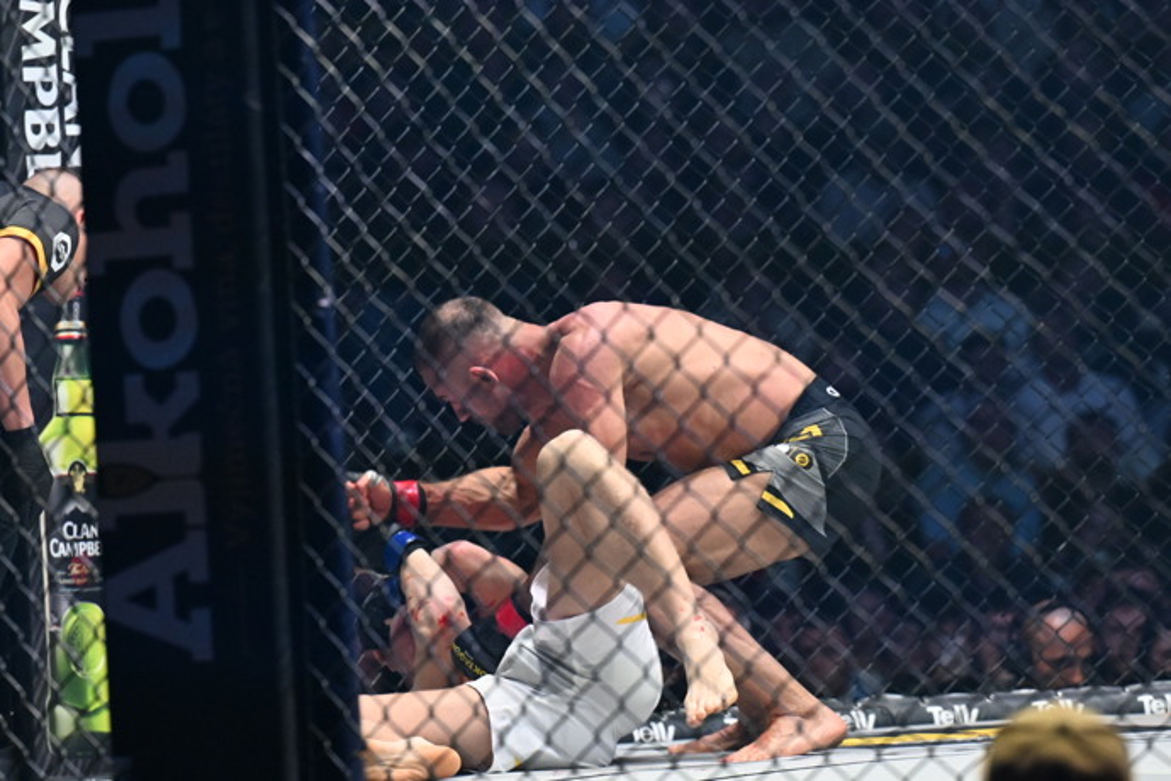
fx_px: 9758
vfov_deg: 4.6
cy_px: 390
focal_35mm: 300
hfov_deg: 6.9
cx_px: 586
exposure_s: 1/2000
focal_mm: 200
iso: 5000
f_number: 4
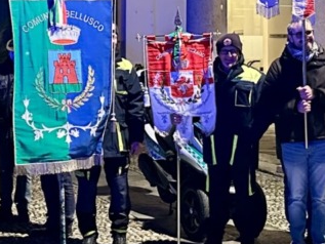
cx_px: 139
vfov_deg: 15.0
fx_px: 911
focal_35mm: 97
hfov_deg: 20.2
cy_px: 6
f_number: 1.78
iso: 800
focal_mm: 6.86
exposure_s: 1/33
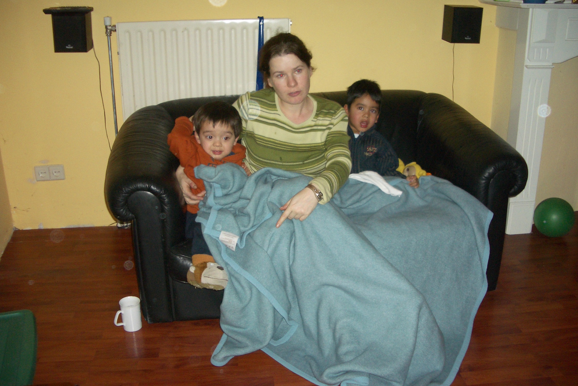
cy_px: 188
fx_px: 594
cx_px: 287
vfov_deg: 35.9
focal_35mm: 37
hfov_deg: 51.9
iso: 100
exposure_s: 1/60
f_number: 2.6
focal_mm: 5.8
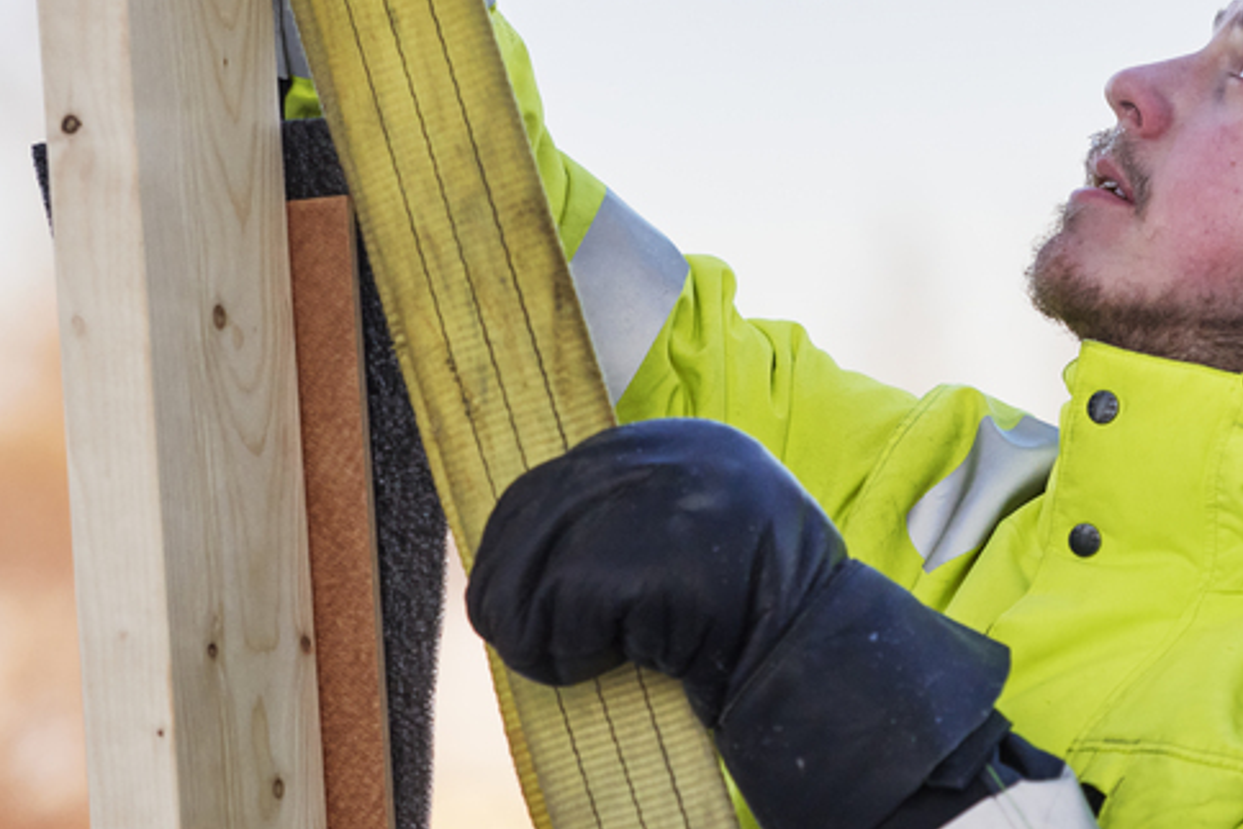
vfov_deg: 4.7
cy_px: 190
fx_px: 10015
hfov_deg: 7.1
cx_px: 907
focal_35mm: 290
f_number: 3.5
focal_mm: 130
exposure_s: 1/2500
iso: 640
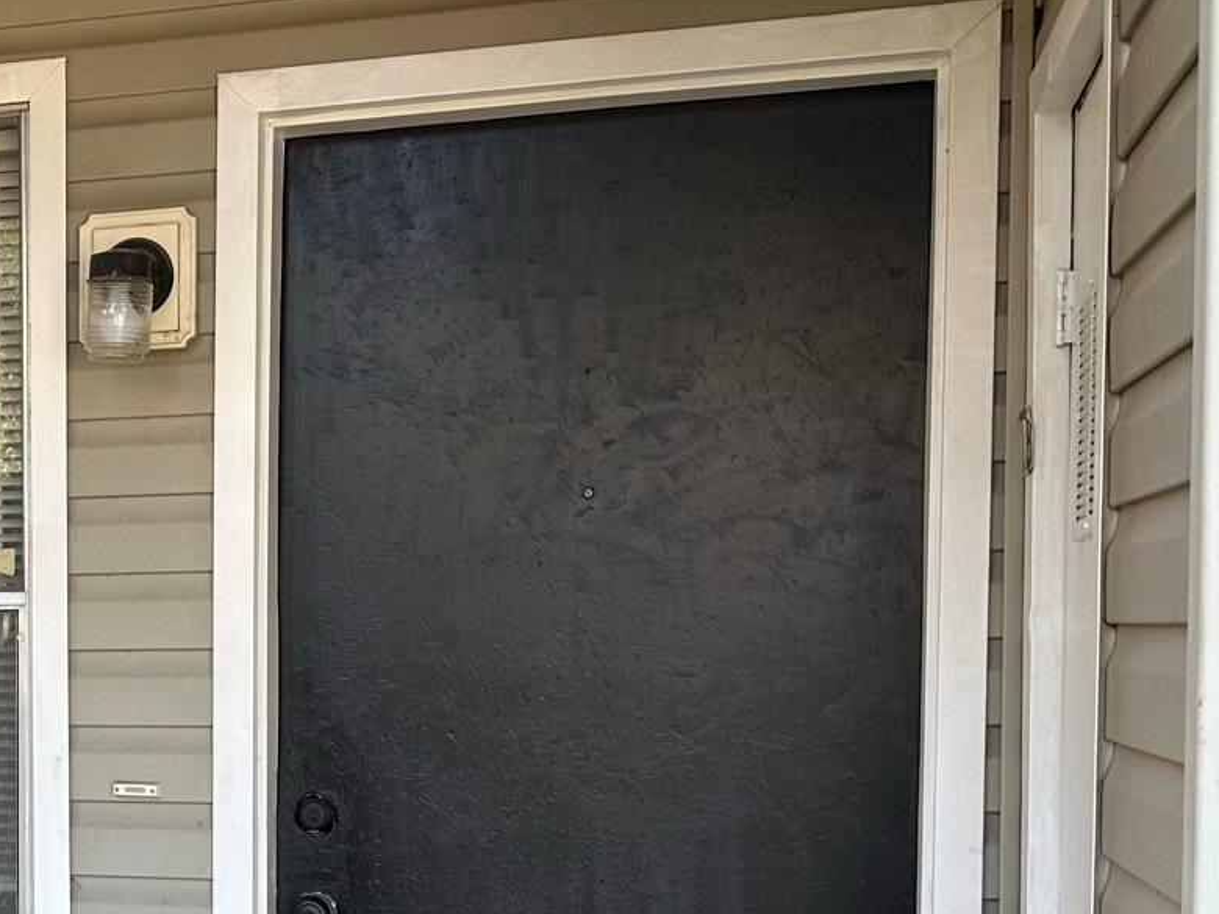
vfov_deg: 22.7
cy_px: 817
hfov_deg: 28.7
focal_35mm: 63
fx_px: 2219
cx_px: -19
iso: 64
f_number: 1.78
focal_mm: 6.86
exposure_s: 1/121
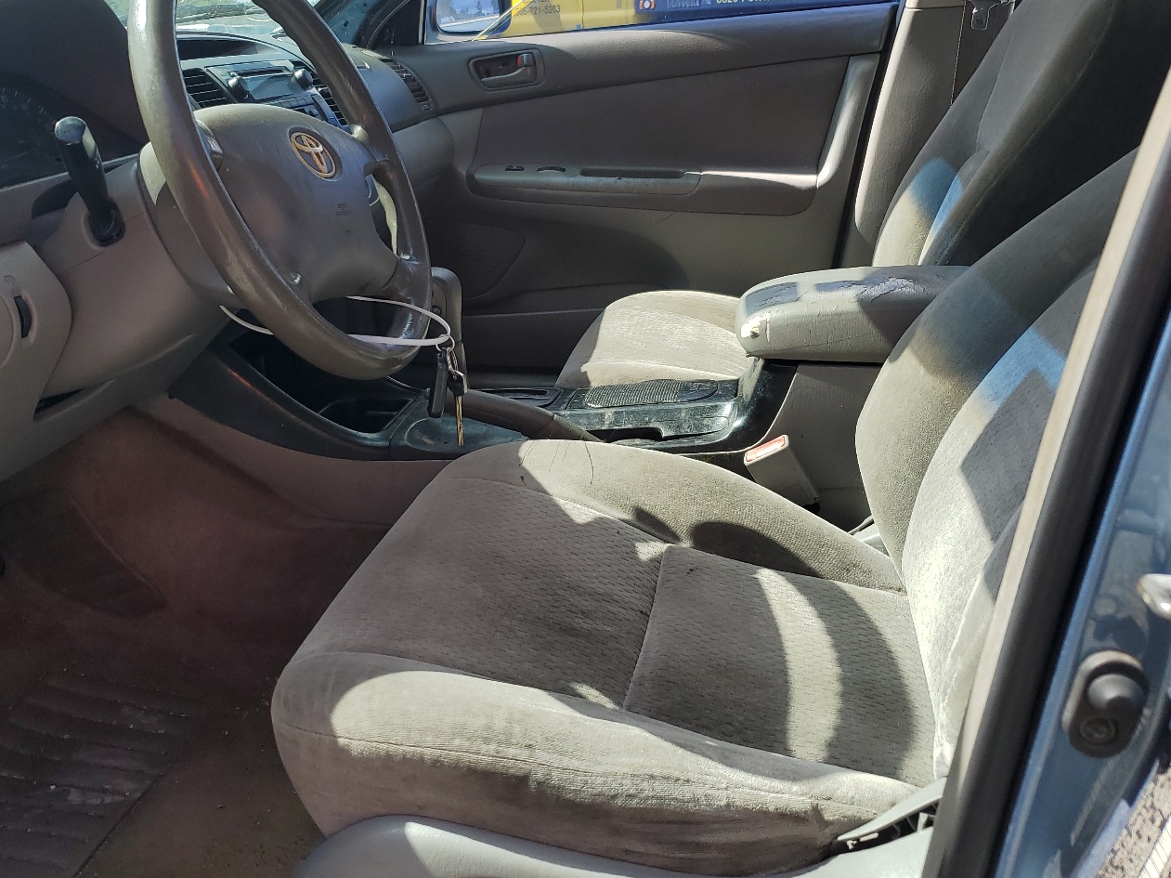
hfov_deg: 55.1
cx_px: 495
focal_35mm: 33
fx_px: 1116
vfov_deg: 42.7
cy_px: 356
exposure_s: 1/1250
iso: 50
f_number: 1.5
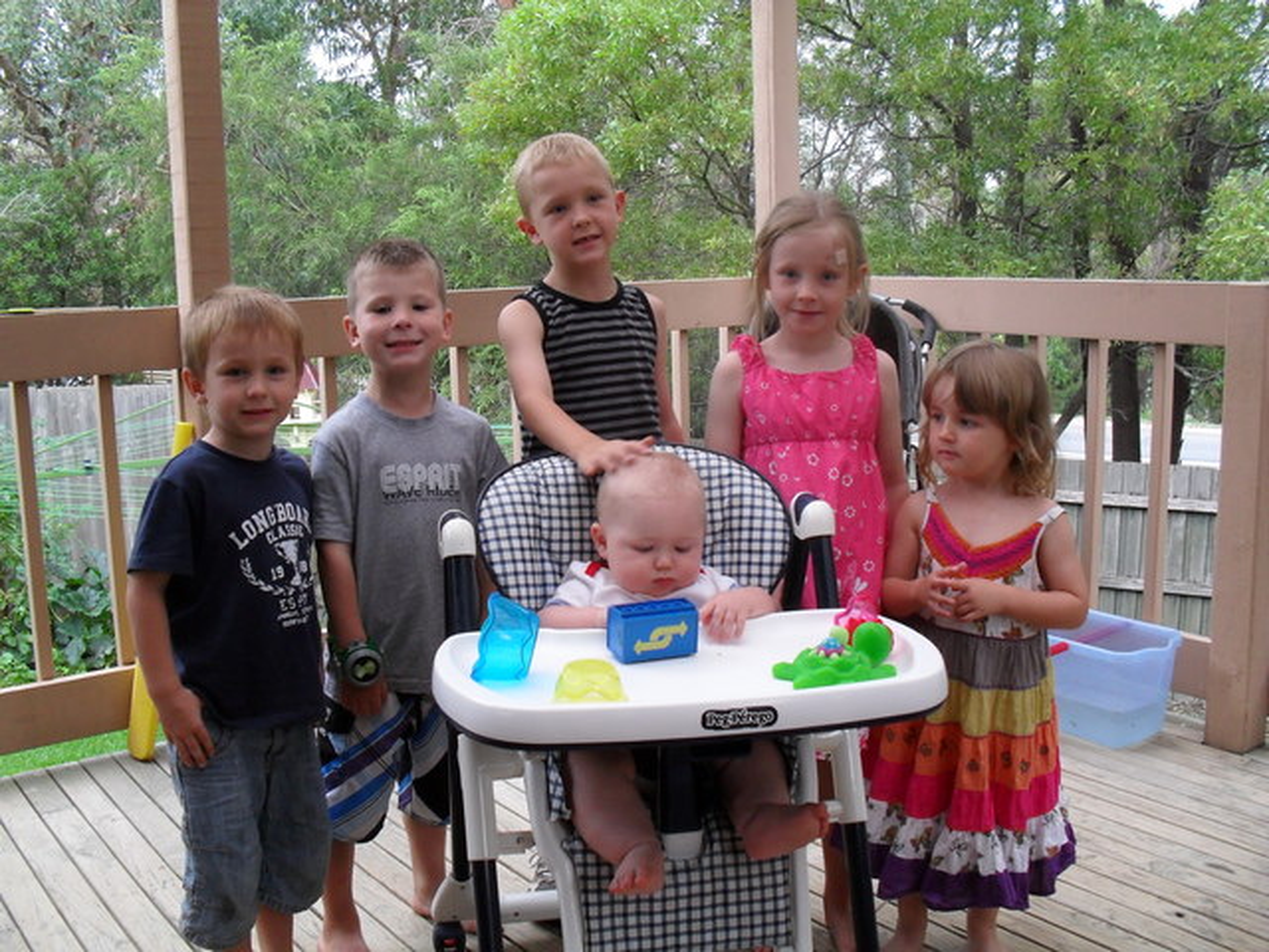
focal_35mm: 35
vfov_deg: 40.7
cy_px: 476
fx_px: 1283
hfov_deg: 52.6
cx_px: 634
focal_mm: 6.3
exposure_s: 1/20
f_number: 3.2
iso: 200
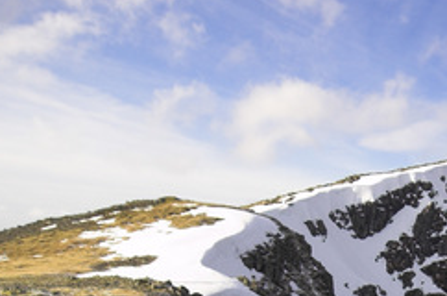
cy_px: 389
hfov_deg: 31.6
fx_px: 699
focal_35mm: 56
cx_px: 488
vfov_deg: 21.5
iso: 200
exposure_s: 1/80
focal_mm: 13
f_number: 9
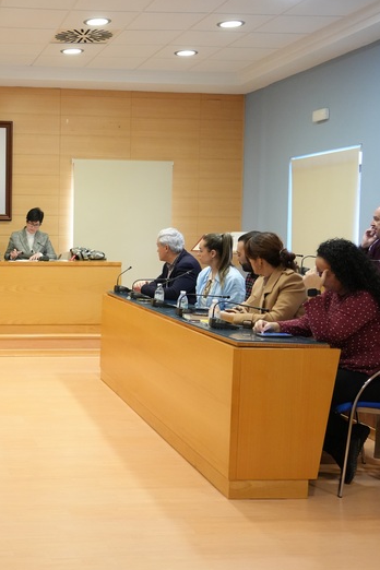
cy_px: 288
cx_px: -1
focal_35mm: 49
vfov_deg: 40.3
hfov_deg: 26.1
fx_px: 776
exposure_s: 1/160
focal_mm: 32
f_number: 4
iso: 5000
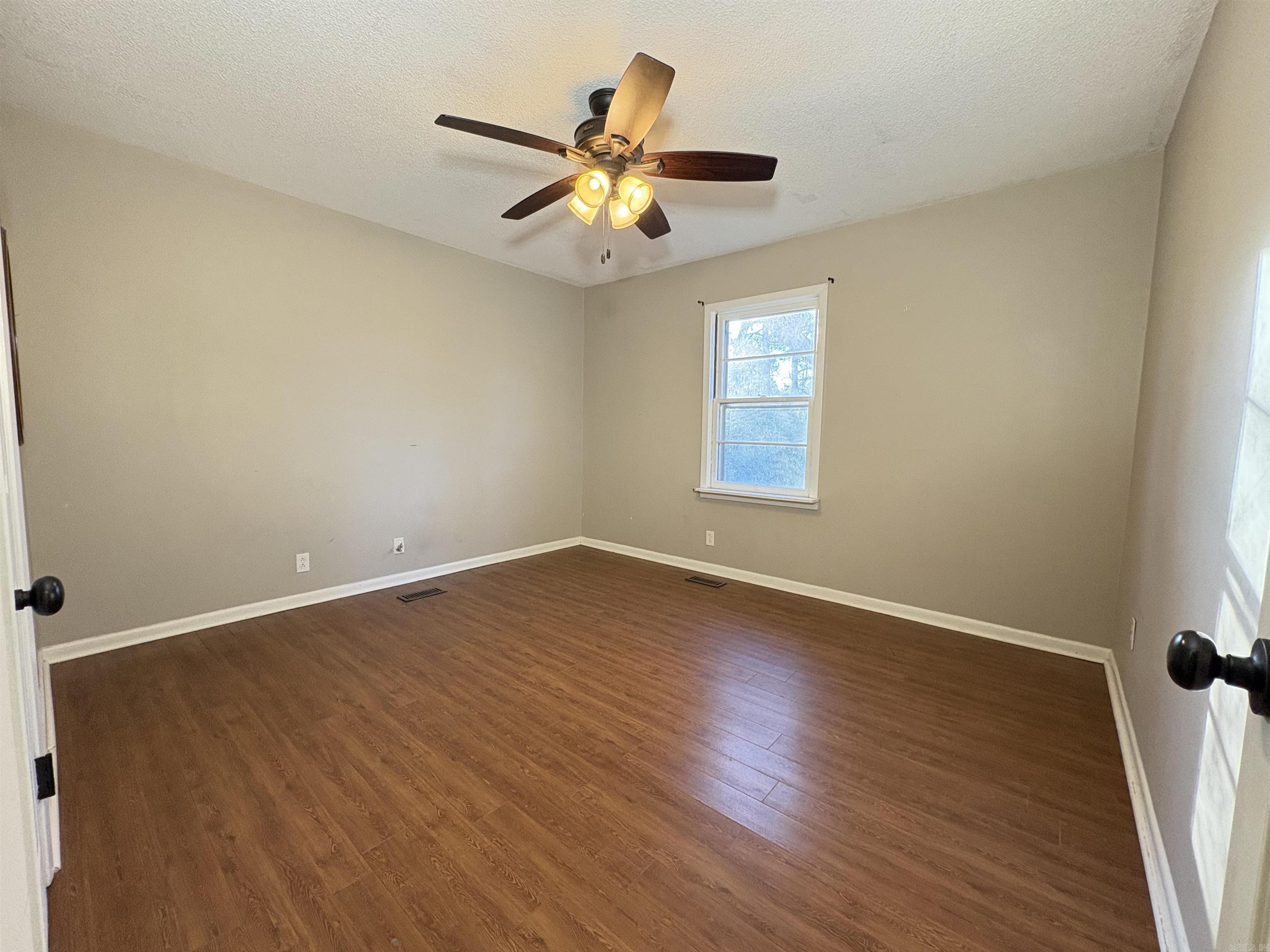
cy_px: 476
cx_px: 635
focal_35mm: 14
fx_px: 514
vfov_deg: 85.7
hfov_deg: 102.1
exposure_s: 1/60
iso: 320
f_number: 2.2
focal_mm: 2.22
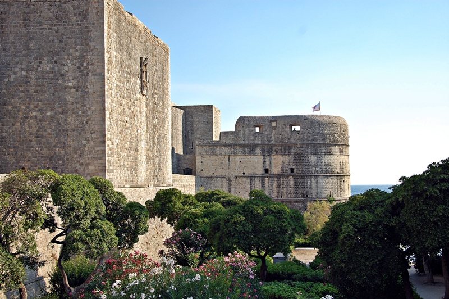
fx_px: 561
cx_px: 224
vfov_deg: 29.8
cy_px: 150
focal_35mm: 45
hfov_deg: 43.6
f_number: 5.6
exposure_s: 1/500
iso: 200
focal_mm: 30
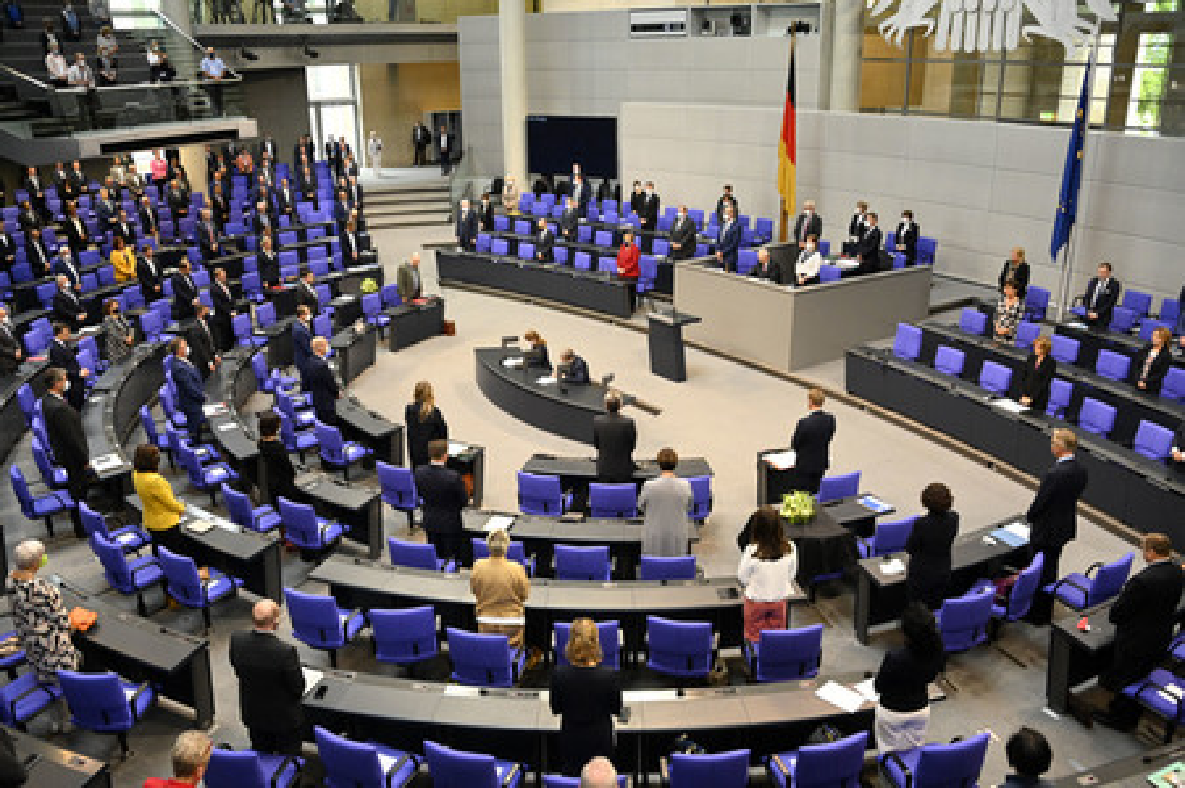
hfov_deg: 65.5
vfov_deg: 46.3
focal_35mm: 28
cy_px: 394
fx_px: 921
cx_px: 592
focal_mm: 28
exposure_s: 1/320
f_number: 4
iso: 5000
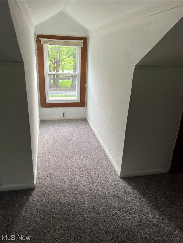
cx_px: 92
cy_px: 122
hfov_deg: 53.1
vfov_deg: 67.3
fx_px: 183
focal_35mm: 26
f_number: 1.5
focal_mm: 5.7
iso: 80
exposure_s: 1/60
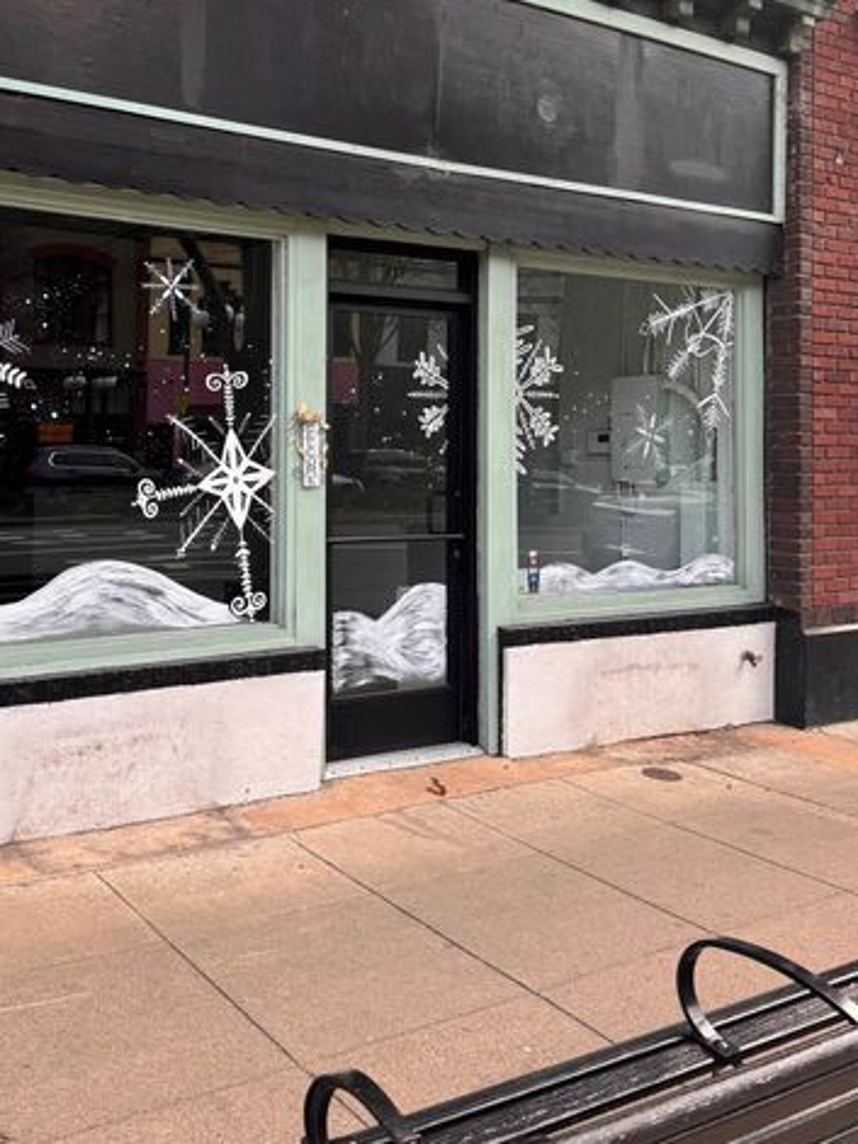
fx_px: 1124
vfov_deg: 53.3
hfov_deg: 41.3
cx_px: 292
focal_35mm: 34
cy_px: 424
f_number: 1.78
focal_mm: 6.76
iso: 80
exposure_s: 1/394
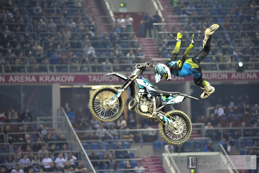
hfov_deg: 11.1
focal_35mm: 185
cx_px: 130
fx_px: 1331
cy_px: 86
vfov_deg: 7.4
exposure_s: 1/800
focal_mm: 185
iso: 3200
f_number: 3.2
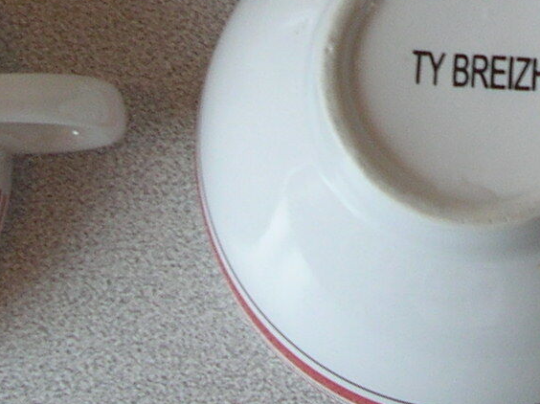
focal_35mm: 142
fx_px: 2213
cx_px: 464
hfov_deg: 13.8
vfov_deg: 10.0
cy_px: -252
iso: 50
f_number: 2.8
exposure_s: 1/7.1
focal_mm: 5.8
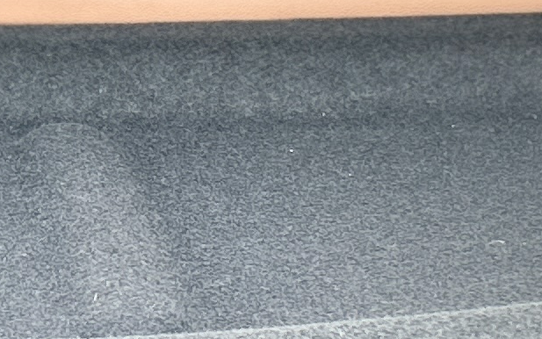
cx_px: -317
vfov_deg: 7.1
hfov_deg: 11.1
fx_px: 2660
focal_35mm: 180
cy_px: 595
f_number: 1.5
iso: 64
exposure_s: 1/125
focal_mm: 5.7
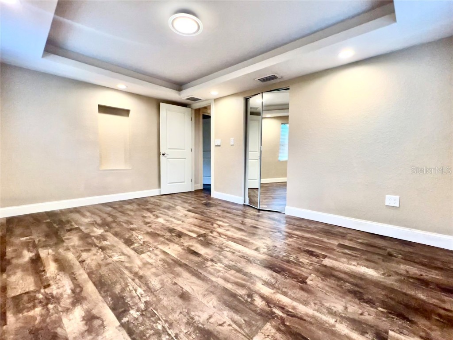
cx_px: 226
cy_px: 170
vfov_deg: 89.9
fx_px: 170
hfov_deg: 106.2
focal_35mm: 13
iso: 200
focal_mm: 1.57
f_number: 1.8
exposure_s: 1/60
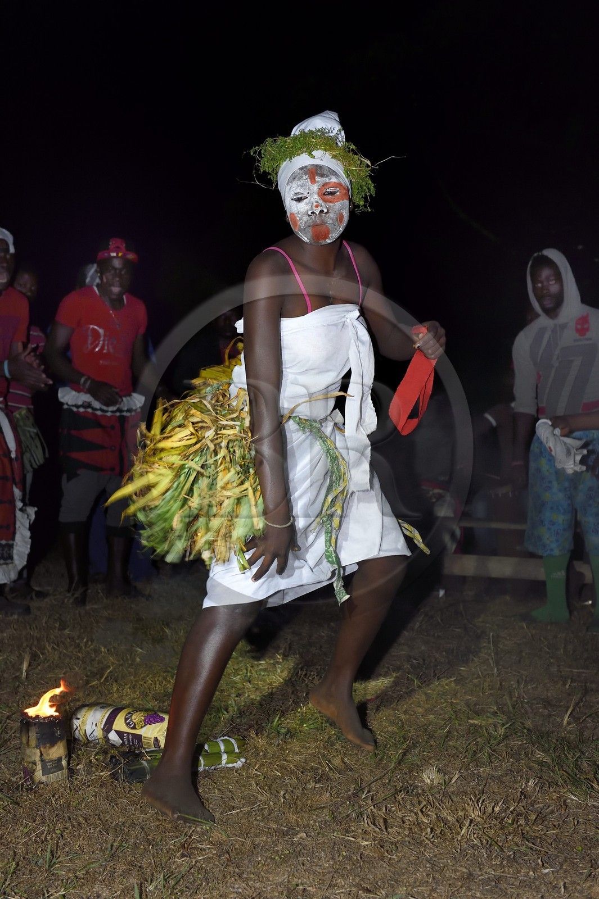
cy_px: 450
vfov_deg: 41.1
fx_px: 1199
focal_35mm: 48
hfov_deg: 28.0
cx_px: 300
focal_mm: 48
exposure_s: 1/250
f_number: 5.6
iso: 3200
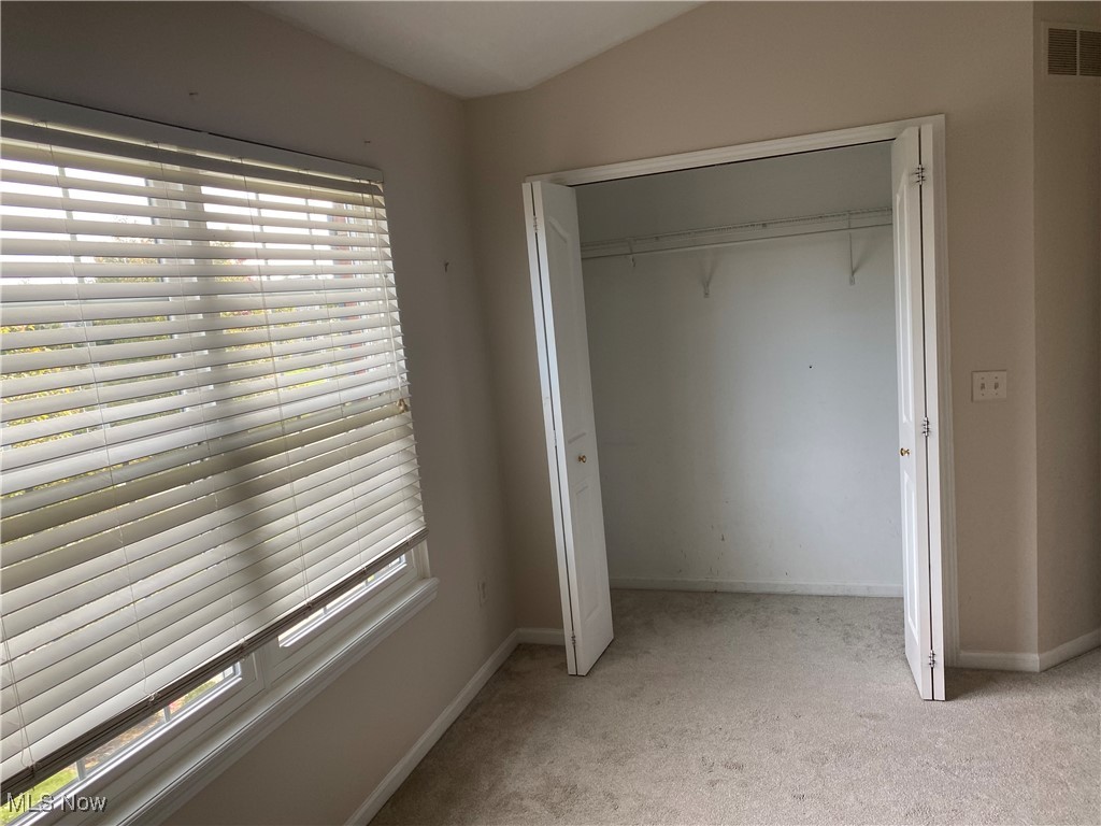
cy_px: 413
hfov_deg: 67.3
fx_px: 827
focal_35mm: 26
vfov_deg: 53.1
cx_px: 550
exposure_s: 1/121
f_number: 1.8
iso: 50
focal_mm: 4.25
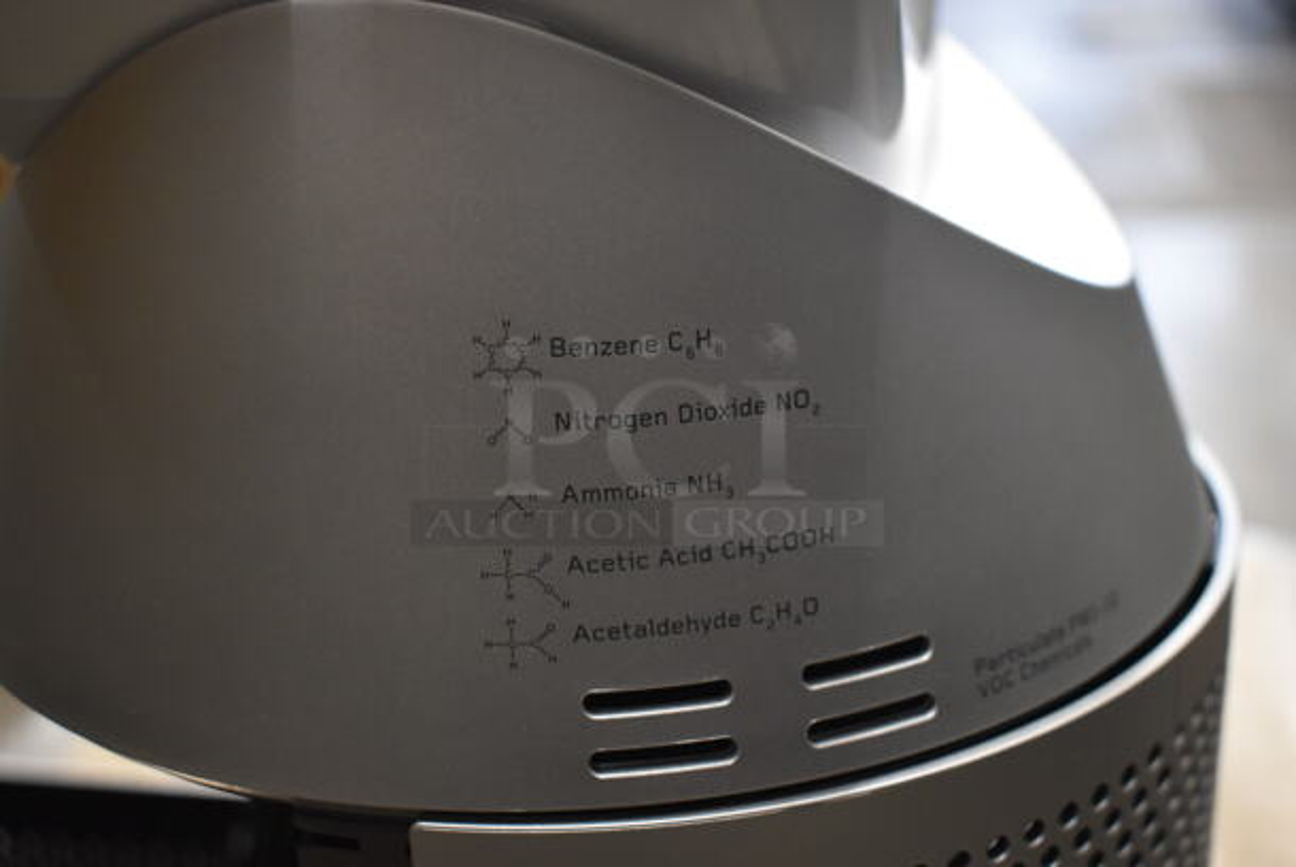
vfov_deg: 29.0
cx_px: 648
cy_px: 434
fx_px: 1676
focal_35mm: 46
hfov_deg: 42.3
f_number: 4.2
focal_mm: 31
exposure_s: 1/50
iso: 2000
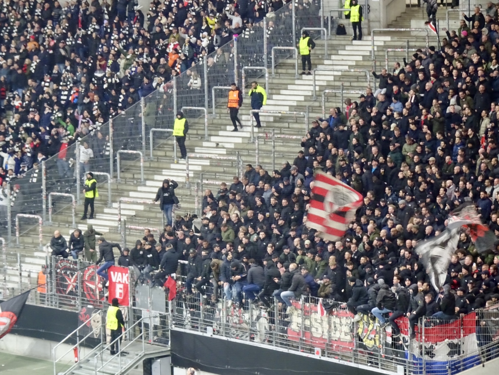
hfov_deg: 12.4
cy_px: 188
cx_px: 250
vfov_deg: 9.3
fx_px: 2292
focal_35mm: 159
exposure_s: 1/25
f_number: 5.6
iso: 800
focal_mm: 27.16
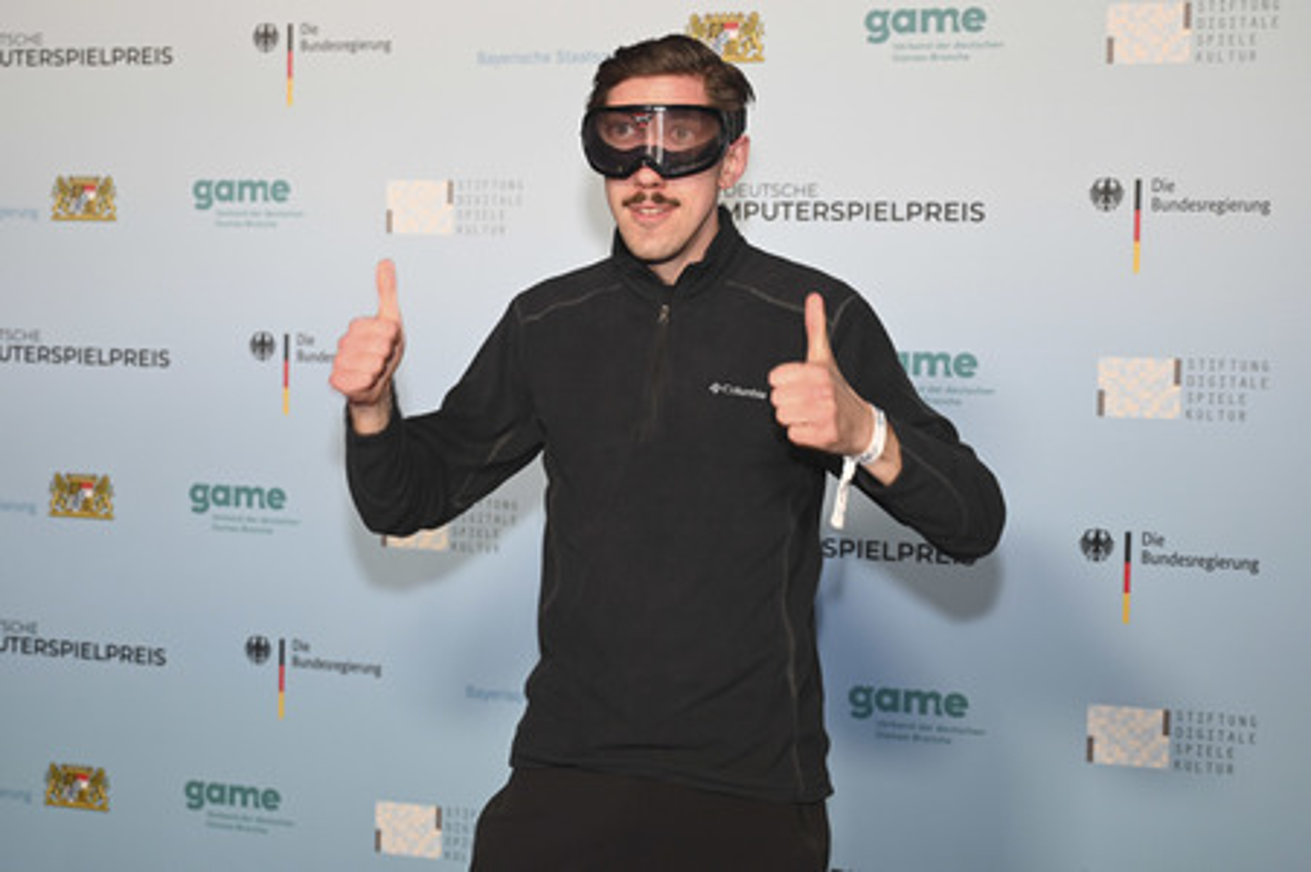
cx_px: 656
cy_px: 436
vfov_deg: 29.8
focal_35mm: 45
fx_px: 1638
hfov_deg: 43.6
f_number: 4
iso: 1000
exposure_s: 1/160
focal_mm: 45
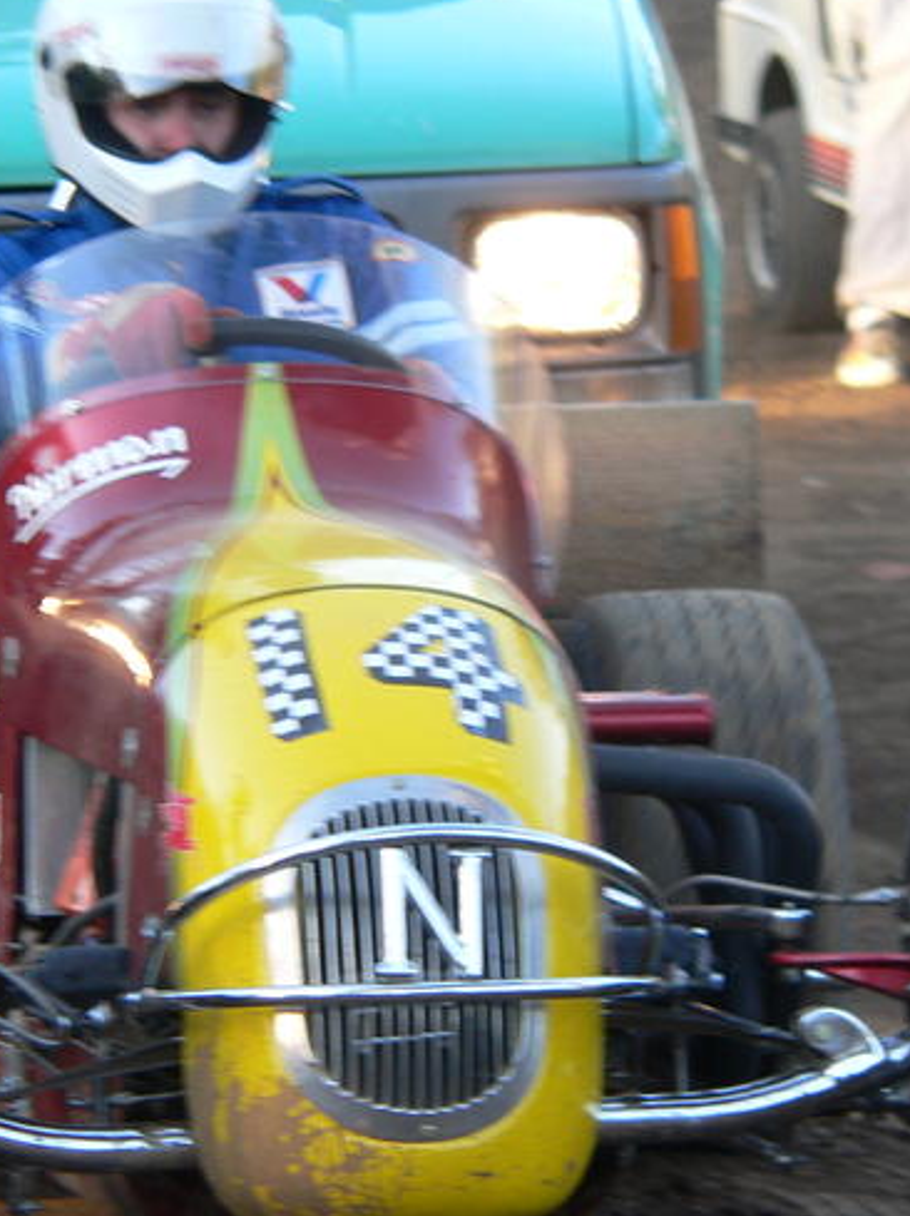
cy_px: 680
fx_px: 13512
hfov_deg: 3.9
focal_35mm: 385
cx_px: 351
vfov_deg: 5.2
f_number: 2.8
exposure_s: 1/80
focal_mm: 39.6
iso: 80
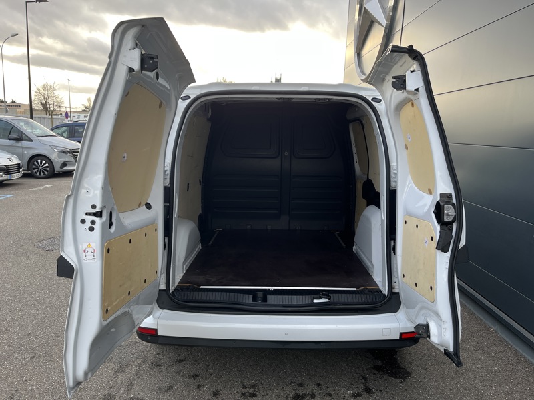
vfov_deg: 53.1
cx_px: 267
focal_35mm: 26
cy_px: 200
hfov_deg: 67.3
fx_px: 401
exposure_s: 1/143
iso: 32
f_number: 1.6
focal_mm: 5.1
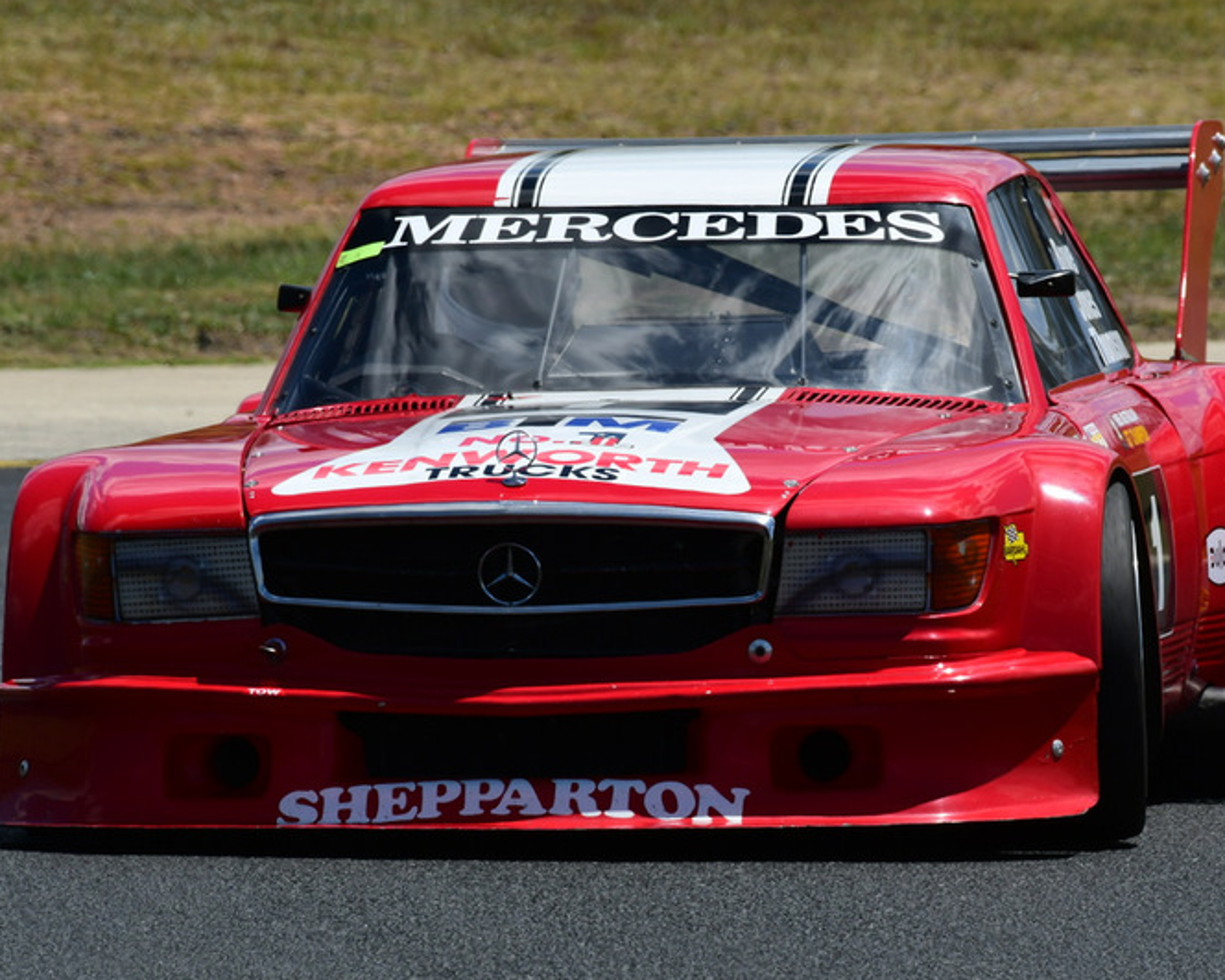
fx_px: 30740
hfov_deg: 2.3
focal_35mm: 848
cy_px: 491
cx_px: 690
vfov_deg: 1.8
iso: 320
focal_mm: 500
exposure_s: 1/640
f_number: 13
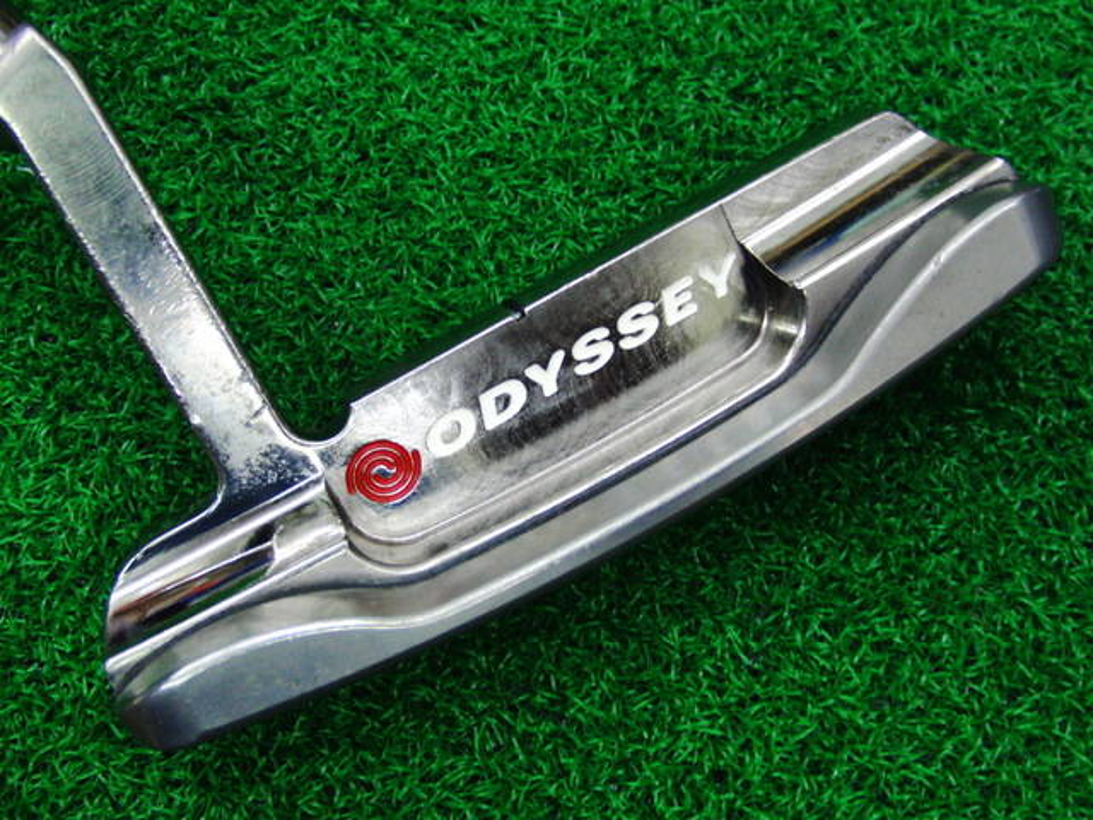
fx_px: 1168
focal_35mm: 37
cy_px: 410
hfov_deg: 50.1
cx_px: 546
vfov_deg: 38.7
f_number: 3.6
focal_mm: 6.42
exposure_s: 1/50
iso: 400
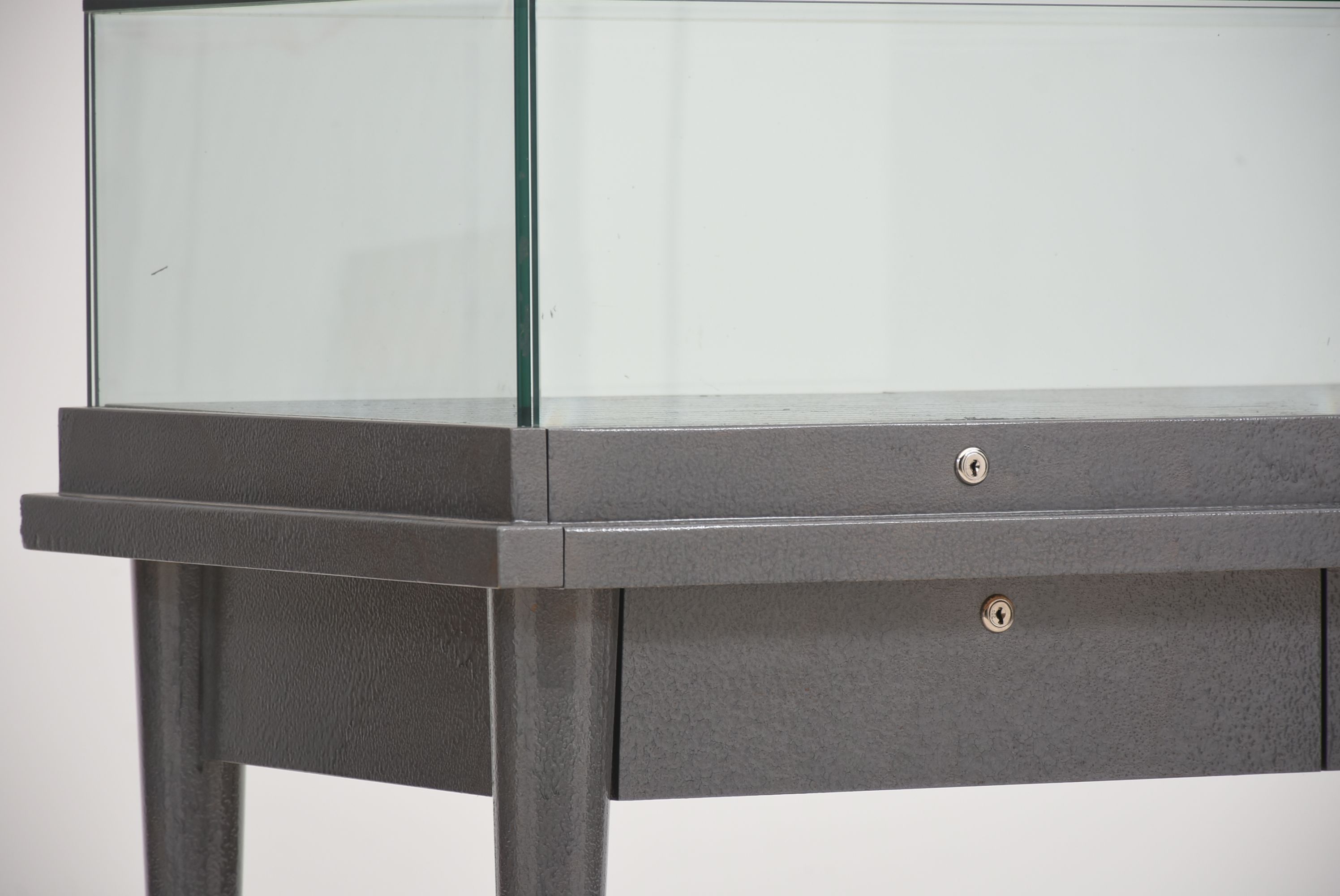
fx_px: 7822
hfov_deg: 9.8
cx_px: 670
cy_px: 448
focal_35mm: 210
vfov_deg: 6.6
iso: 200
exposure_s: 1/100
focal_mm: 140
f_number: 8
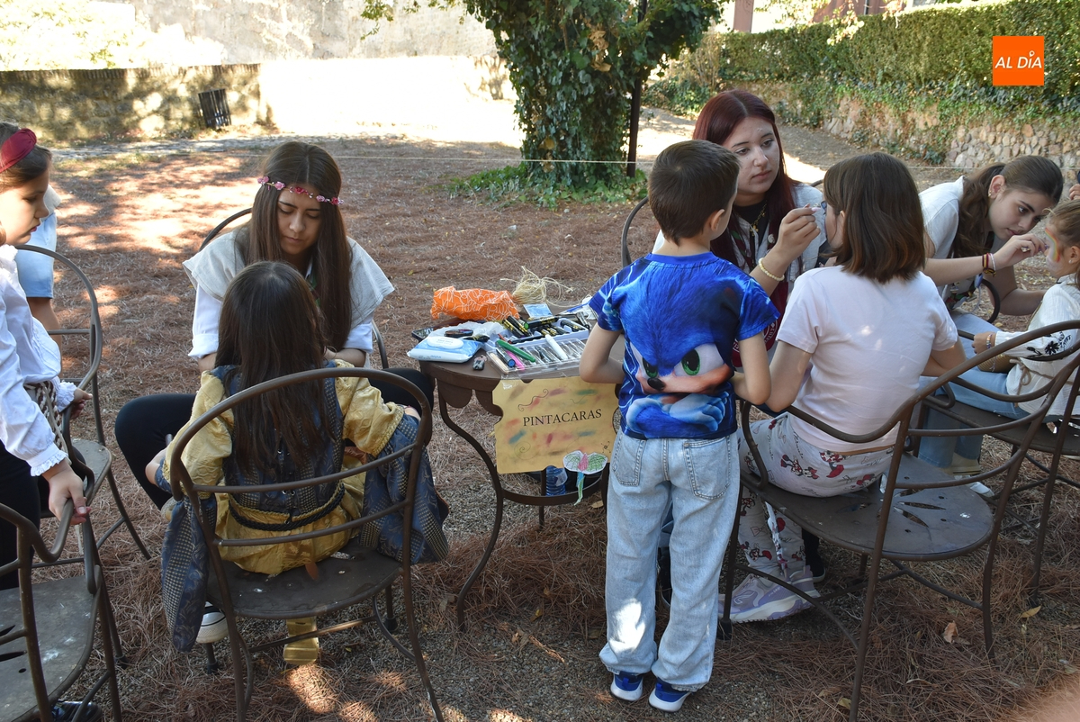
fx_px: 901
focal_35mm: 30
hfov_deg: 61.9
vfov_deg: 43.7
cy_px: 361
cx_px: 540
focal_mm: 20
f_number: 5.6
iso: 400
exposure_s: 1/125
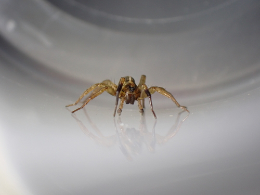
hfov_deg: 19.6
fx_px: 751
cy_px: 98
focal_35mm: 100
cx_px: 130
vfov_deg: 14.8
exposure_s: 1/400
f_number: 4.9
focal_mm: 18
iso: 320
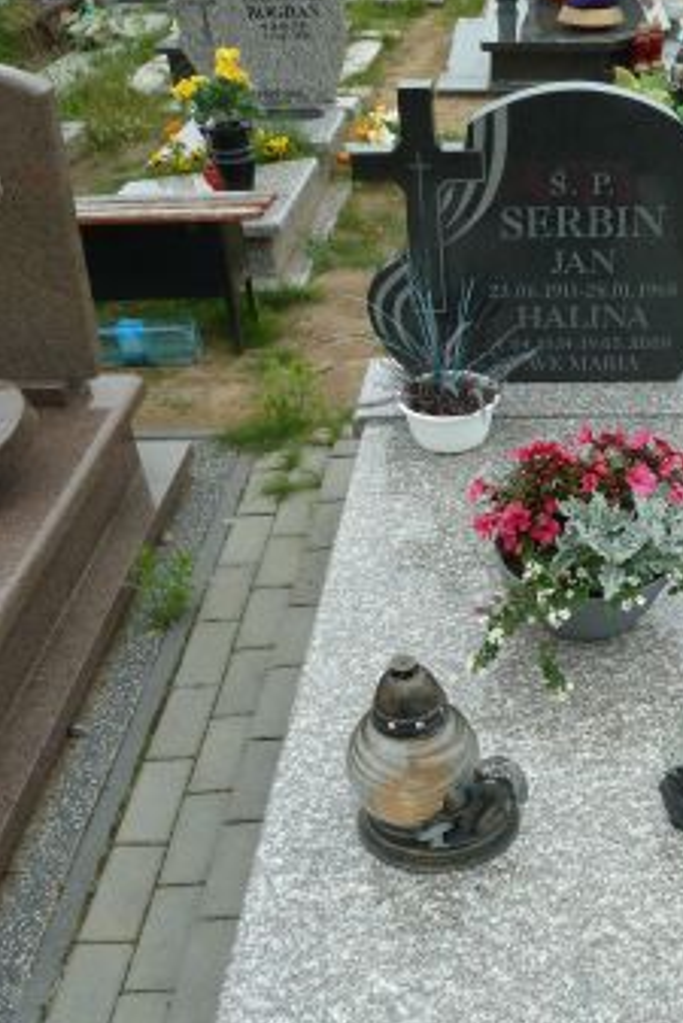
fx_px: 1052
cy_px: 637
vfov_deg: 51.3
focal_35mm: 37
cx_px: 543
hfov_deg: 34.9
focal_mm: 4.1
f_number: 4
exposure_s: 1/200
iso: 80
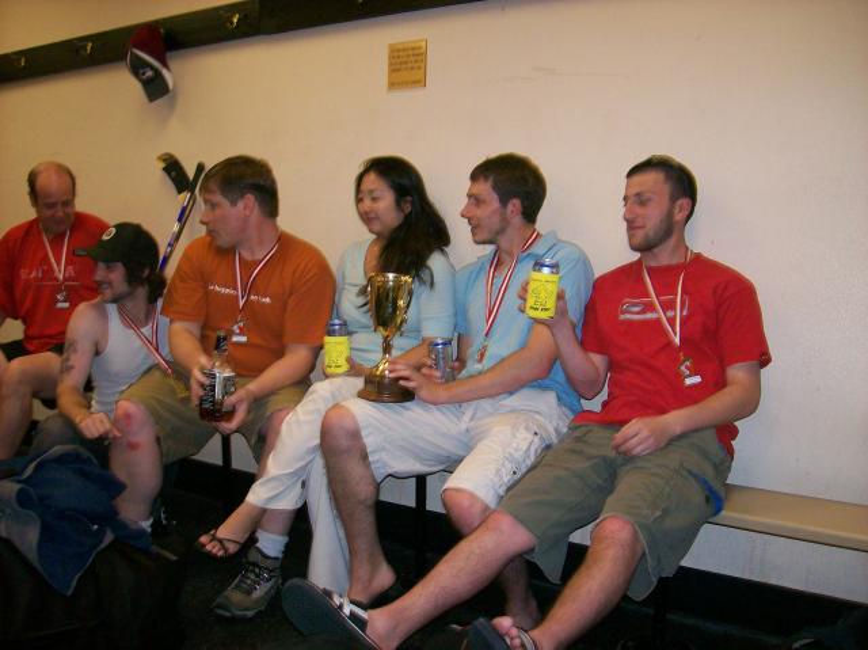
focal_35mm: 36
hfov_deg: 51.4
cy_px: 325
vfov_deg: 39.6
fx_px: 902
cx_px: 434
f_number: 2.7
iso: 140
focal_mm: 6
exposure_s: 1/64
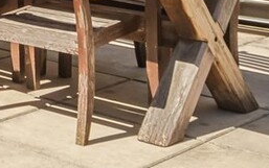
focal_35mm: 101
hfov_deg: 15.5
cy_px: -237
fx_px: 741
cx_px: -296
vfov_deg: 10.9
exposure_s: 1/125
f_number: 16
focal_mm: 17
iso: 640
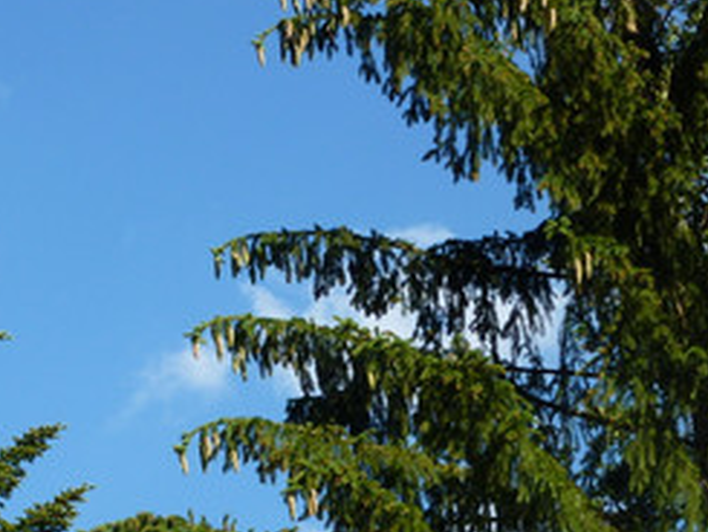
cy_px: 293
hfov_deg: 12.7
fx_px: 3131
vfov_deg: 9.7
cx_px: 3
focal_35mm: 153
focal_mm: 12.7
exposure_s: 1/400
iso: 100
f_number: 4.7
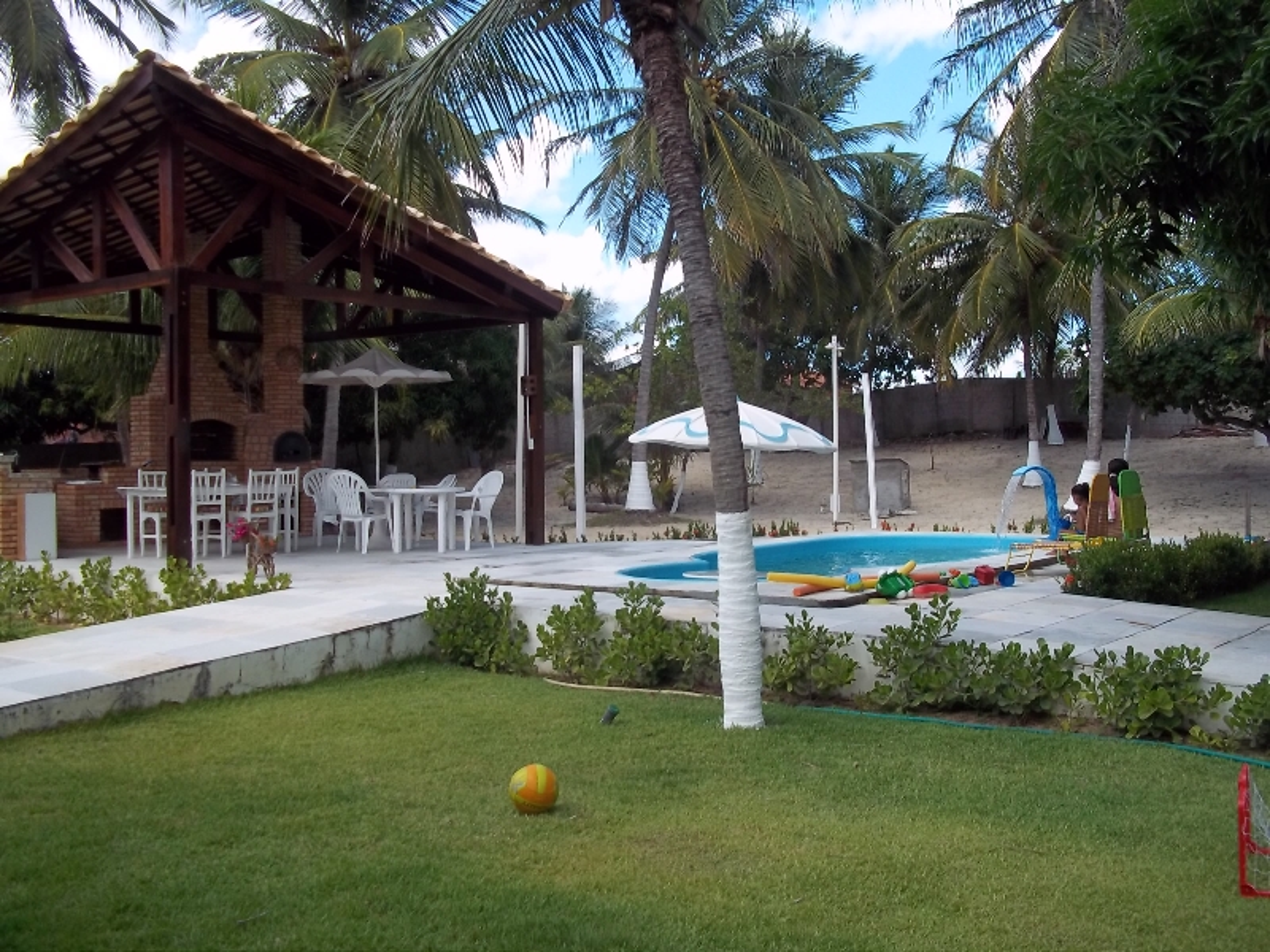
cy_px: 476
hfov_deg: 51.4
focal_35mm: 36
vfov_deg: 39.7
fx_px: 1321
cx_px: 635
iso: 80
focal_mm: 6.5
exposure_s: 1/80
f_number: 8
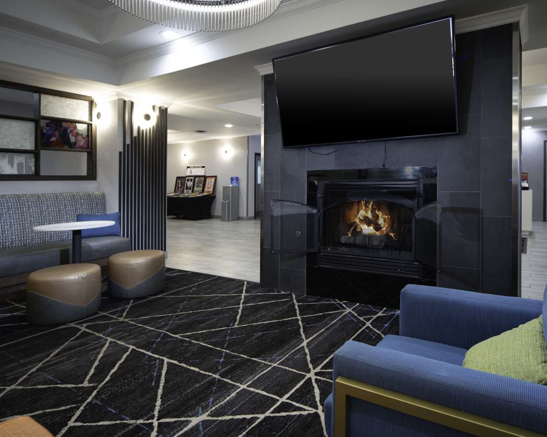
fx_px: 340
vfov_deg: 65.5
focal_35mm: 21
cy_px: 224
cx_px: 316
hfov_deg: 77.1
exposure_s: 1/2.5
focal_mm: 18
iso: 100
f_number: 5.3
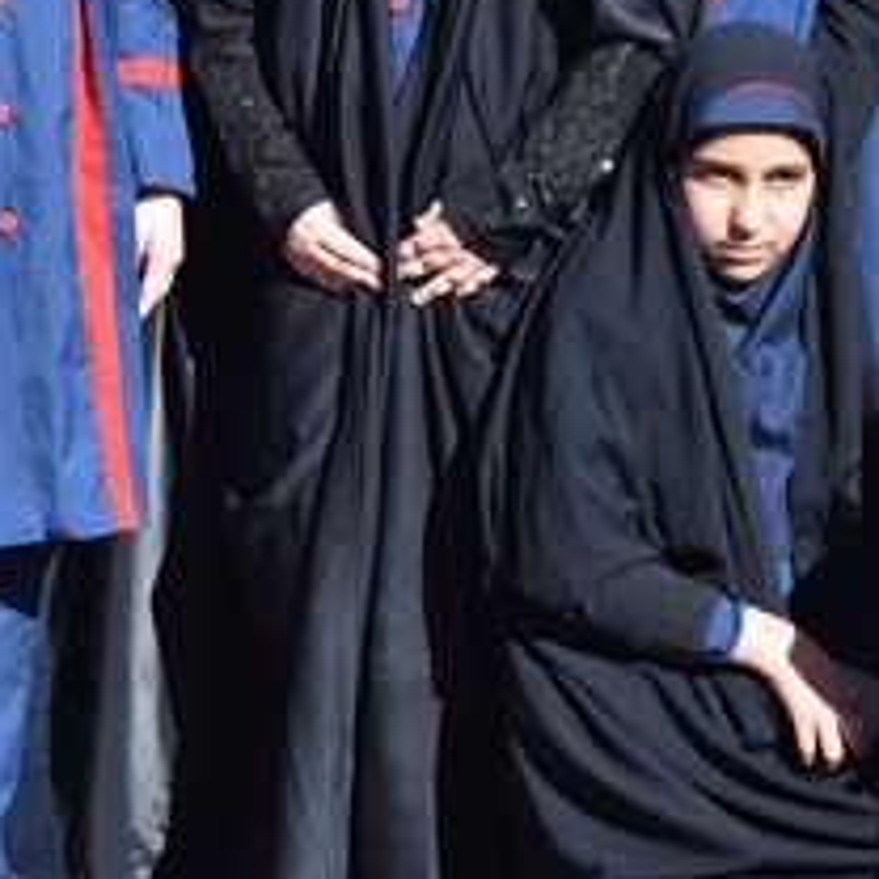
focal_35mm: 215
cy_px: 27
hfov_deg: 8.1
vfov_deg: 8.1
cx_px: 659
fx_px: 6185
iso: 220
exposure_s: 1/250
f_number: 8
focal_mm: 55
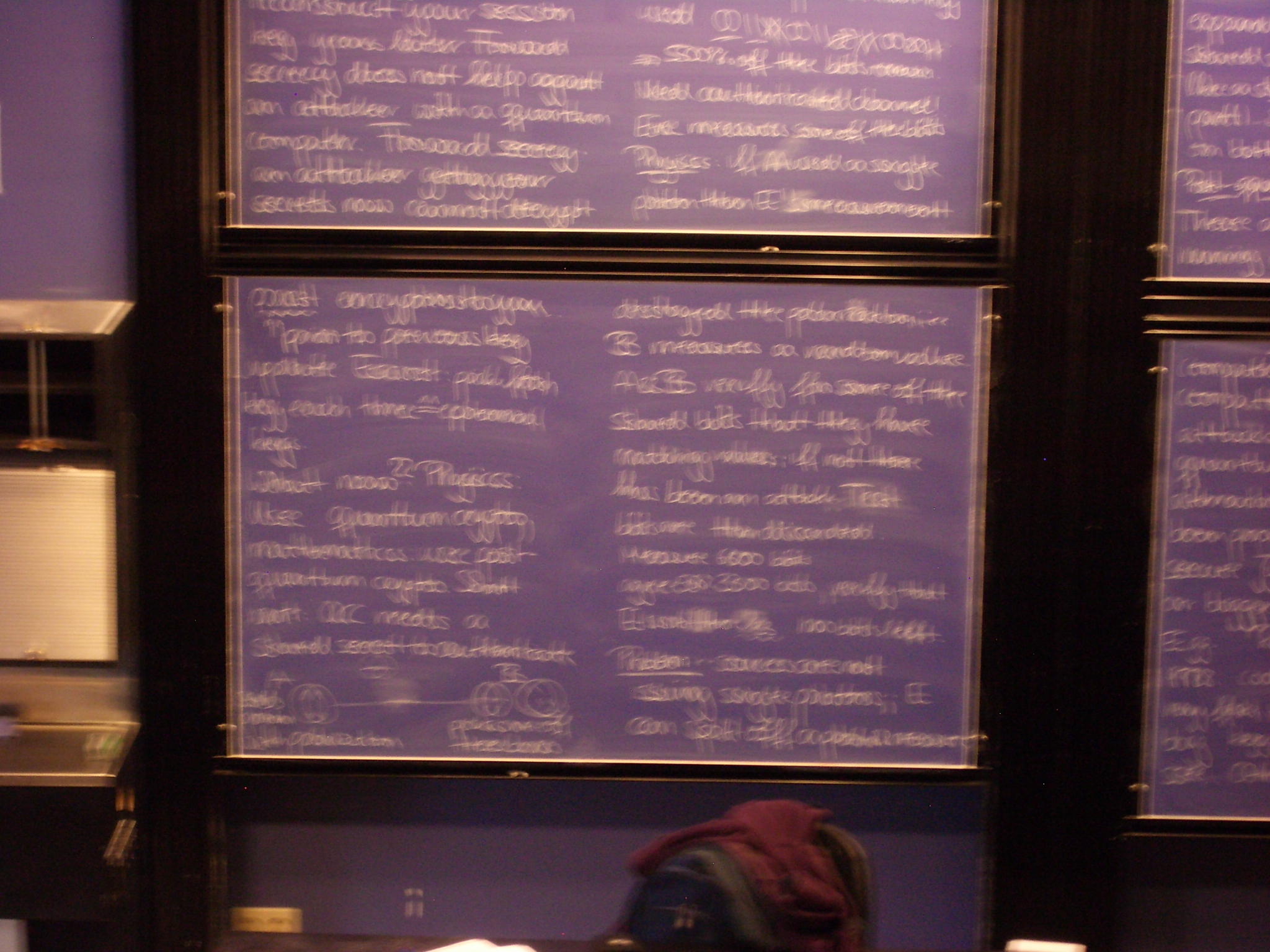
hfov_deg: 18.7
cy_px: 476
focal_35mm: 105
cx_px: 635
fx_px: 3852
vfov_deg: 14.1
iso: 200
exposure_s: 1/4
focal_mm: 17.4
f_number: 4.8
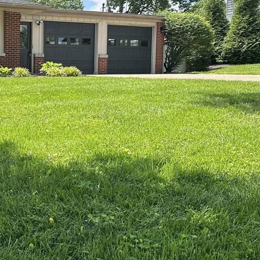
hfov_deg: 29.3
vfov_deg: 31.6
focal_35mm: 54
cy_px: 114
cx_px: -7
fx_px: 459
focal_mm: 6.86
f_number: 1.78
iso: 80
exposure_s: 1/1339
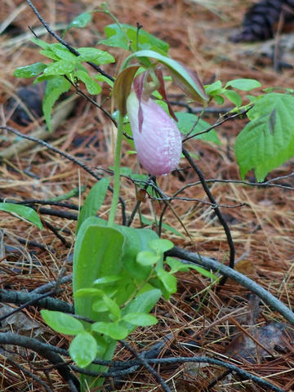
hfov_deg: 5.0
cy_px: 196
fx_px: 3397
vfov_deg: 6.6
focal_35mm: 300
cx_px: 147
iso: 800
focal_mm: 64.3
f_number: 2.8
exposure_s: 1/125
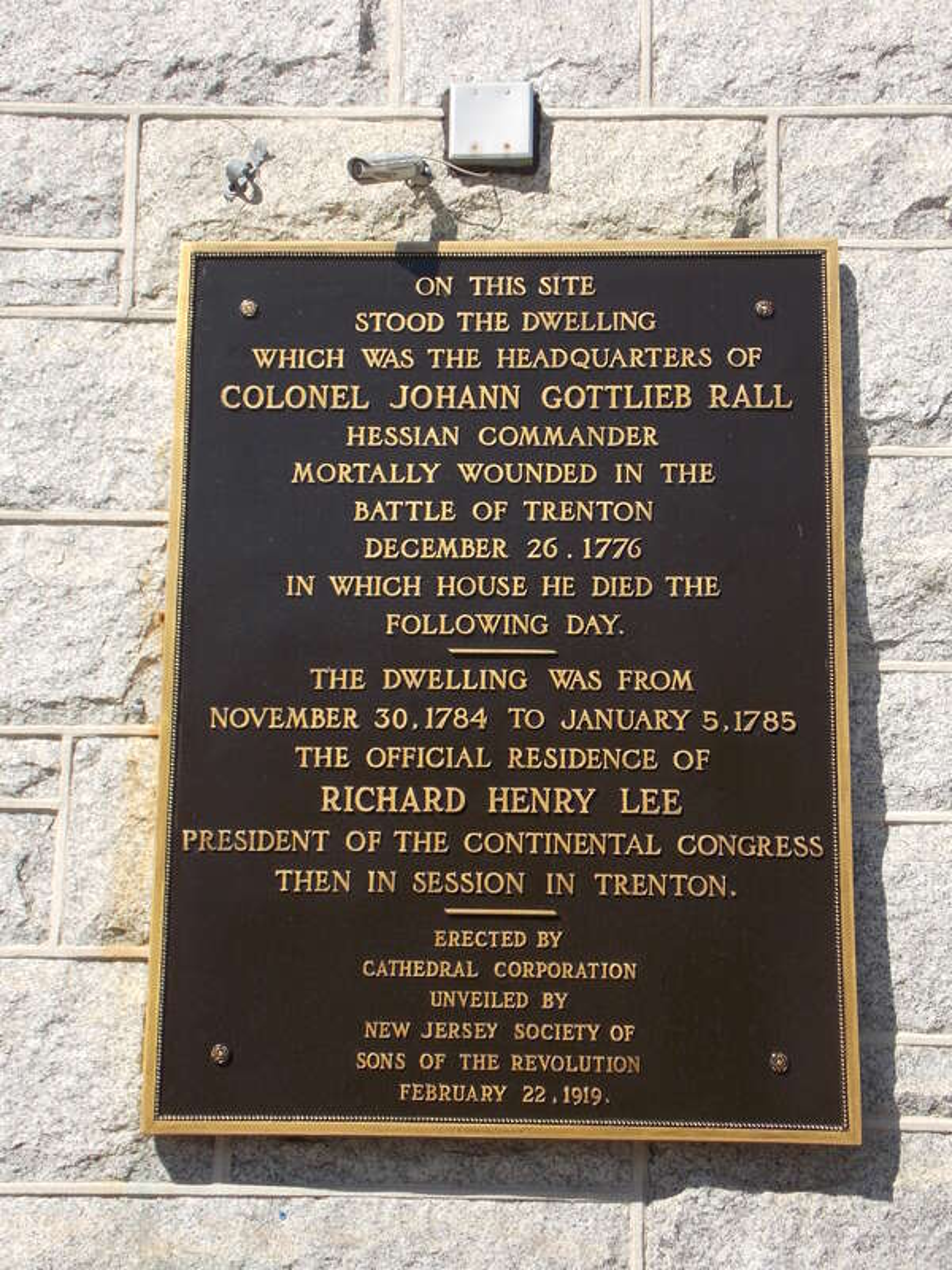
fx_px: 2163
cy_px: 635
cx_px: 476
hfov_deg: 24.8
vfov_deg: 32.7
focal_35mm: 59
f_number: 4
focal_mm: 10.5
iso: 80
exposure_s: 1/640
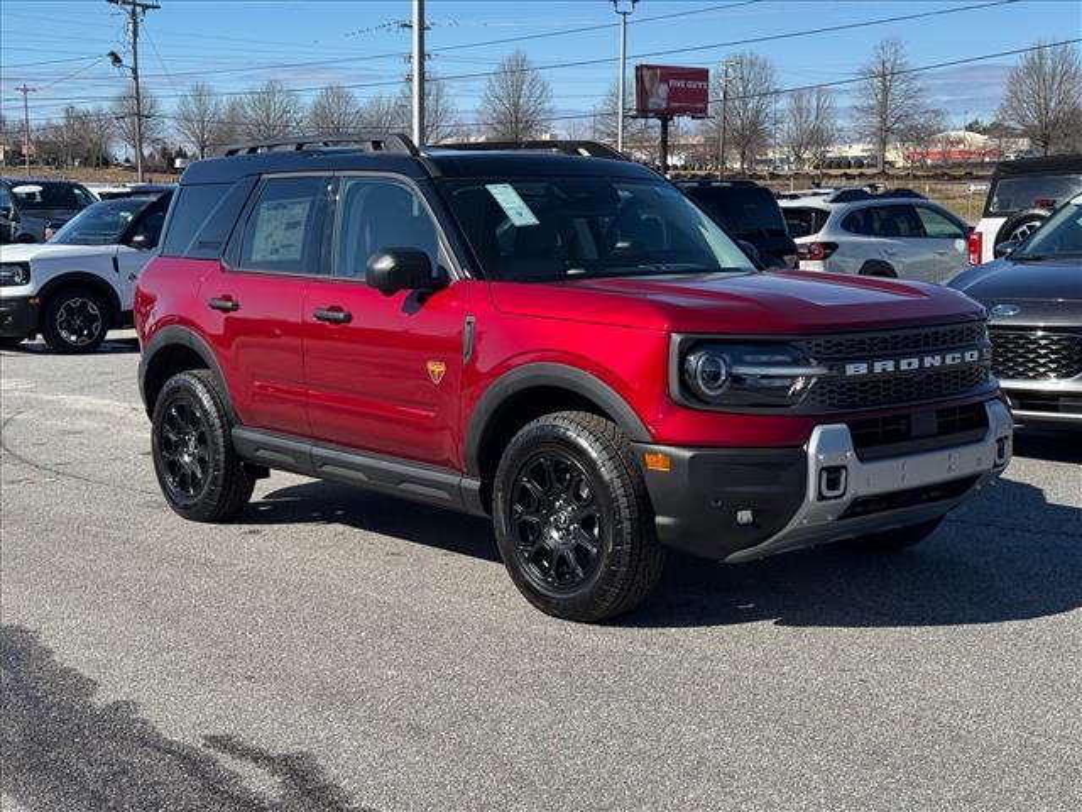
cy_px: 406
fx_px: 1500
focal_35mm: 48
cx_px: 541
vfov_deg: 30.3
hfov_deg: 39.7
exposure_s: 1/3425
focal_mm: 6.76
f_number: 1.78
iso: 64
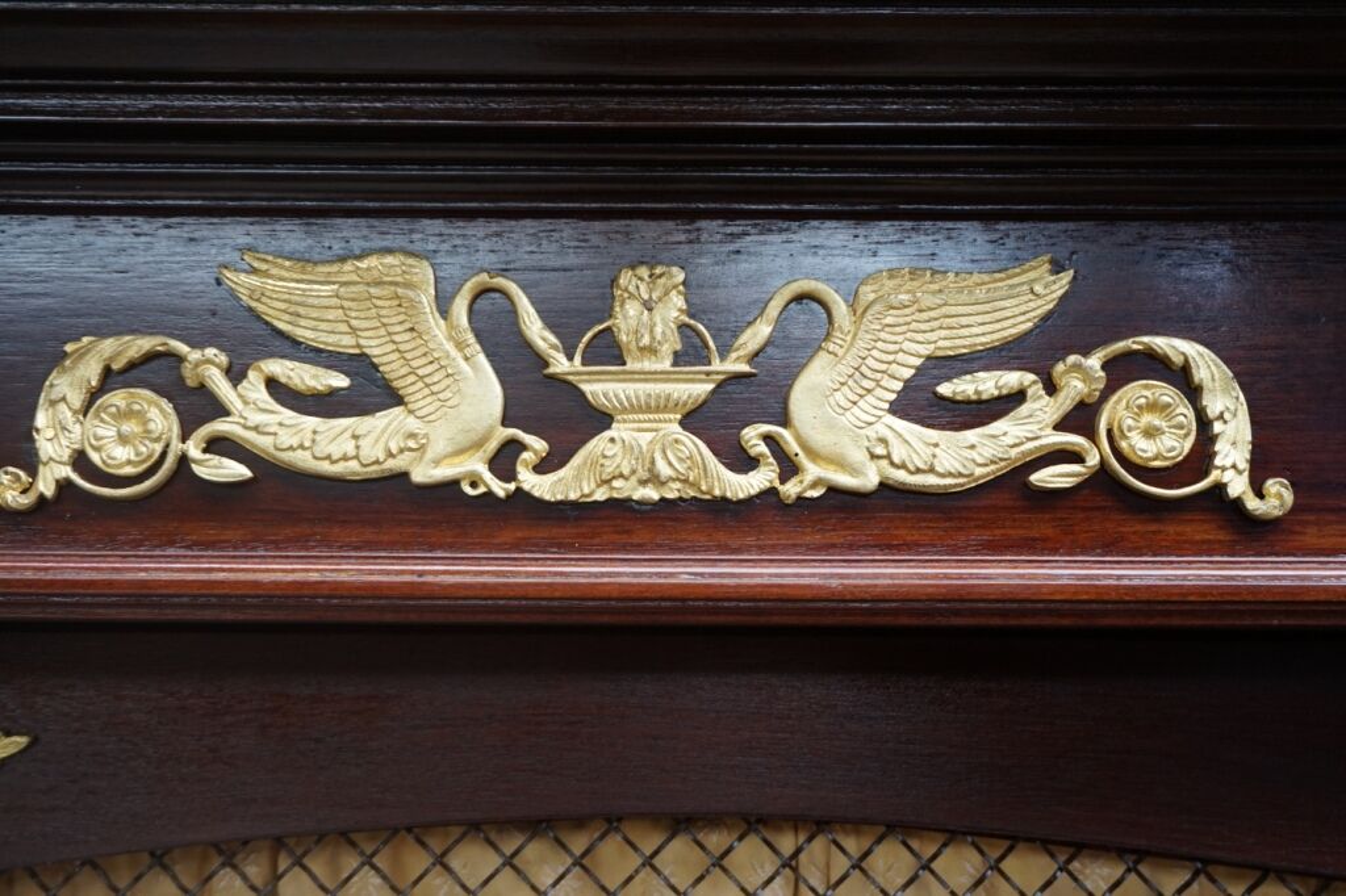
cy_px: 448
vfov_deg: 36.8
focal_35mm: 36
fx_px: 1345
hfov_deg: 53.1
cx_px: 673
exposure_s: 1/60
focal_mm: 24
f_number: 4.5
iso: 500
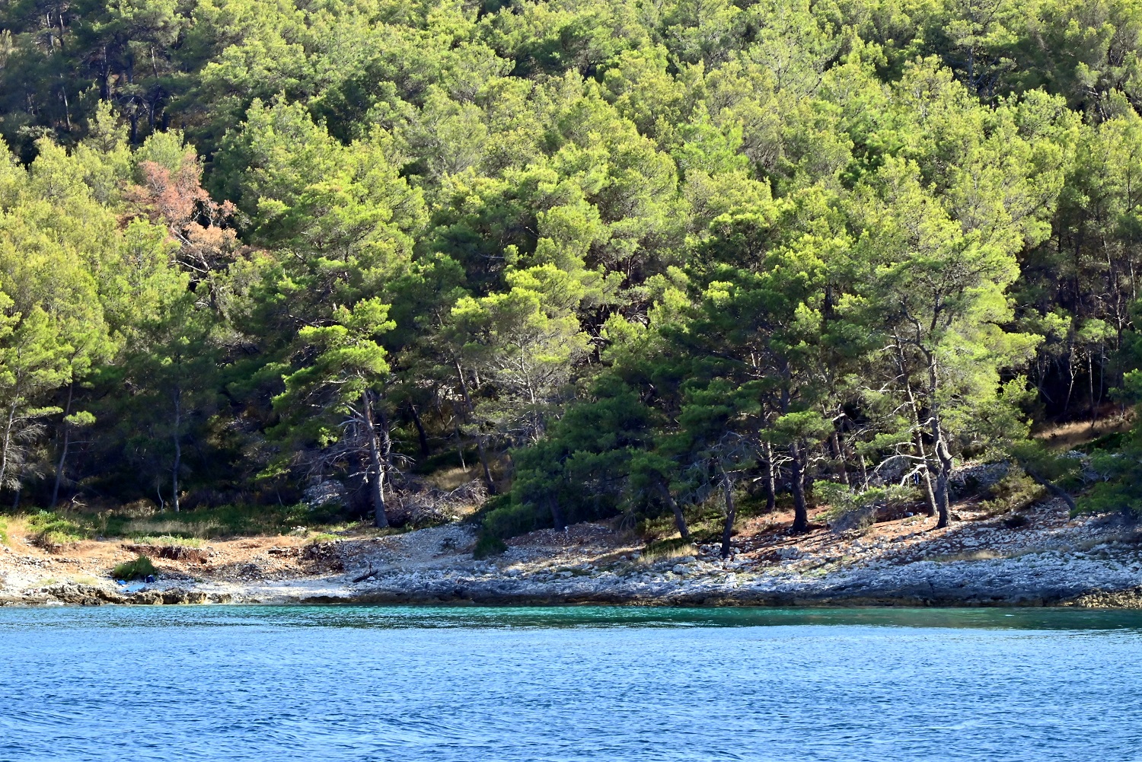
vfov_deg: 8.3
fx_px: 5235
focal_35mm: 165
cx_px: 571
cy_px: 381
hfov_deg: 12.4
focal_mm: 165
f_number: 29
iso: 2200
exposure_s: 1/200
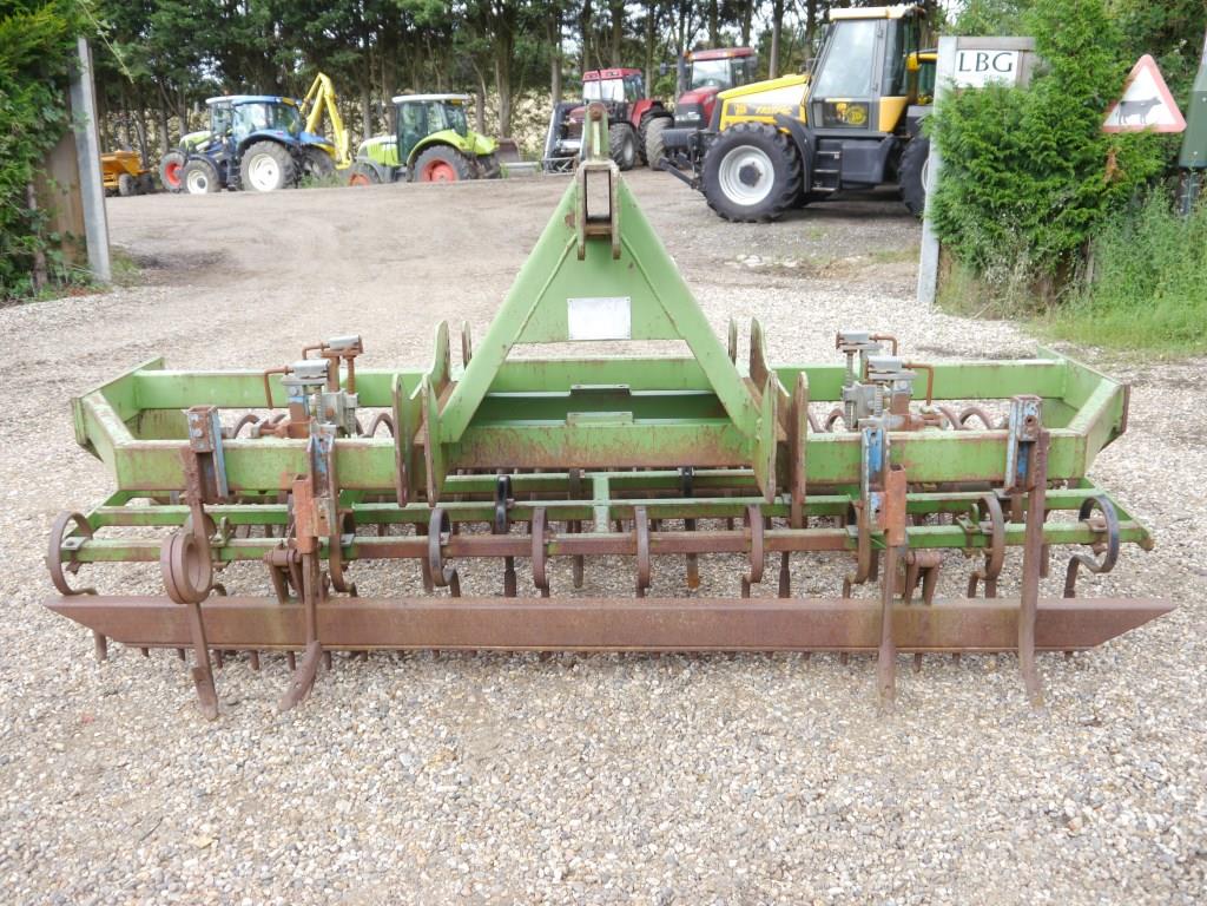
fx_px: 1186
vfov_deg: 41.8
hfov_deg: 54.0
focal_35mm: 34
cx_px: 604
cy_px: 453
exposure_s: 1/125
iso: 160
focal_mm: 17
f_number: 4.5
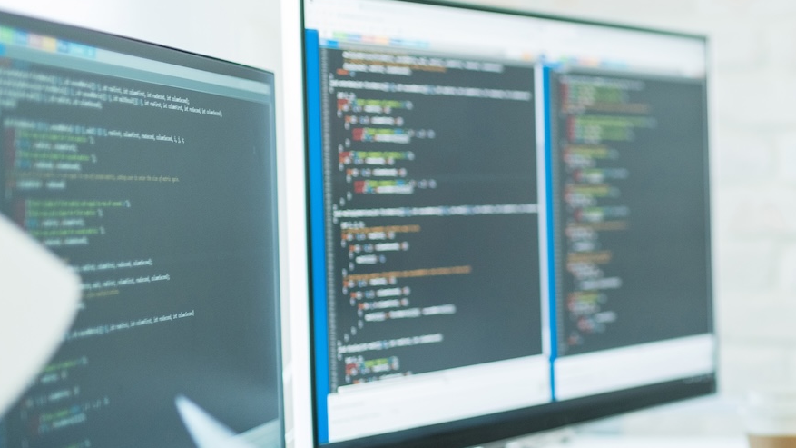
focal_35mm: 92
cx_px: 870
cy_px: 252
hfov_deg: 22.0
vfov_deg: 13.1
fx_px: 1942
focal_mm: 35
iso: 800
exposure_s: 1/100
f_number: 1.8
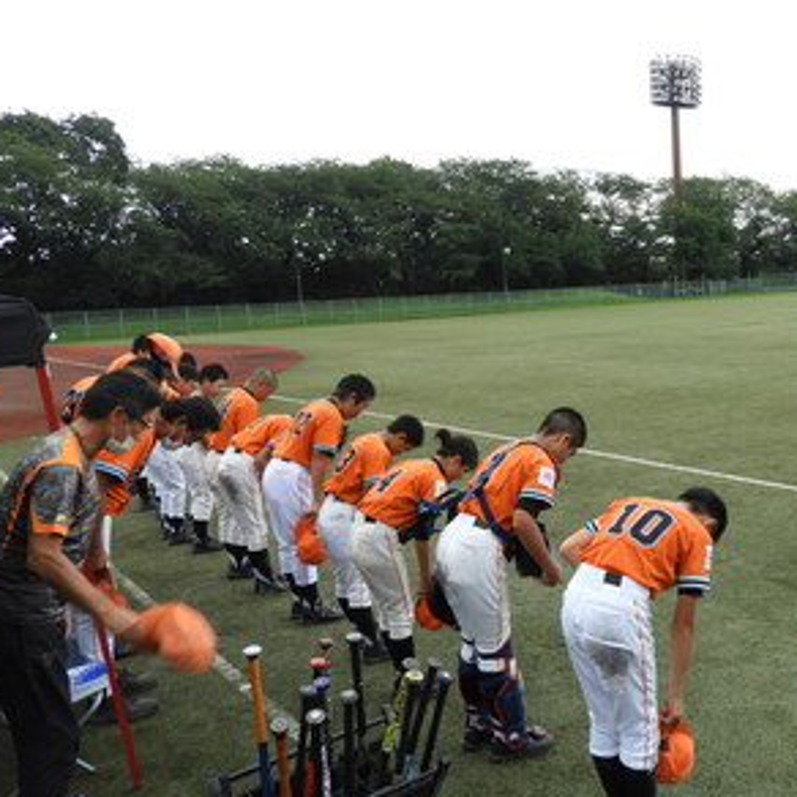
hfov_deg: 47.4
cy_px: 367
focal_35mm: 34
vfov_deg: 48.4
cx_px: 554
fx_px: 886
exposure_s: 1/100
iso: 100
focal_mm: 4.3
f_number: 3.3
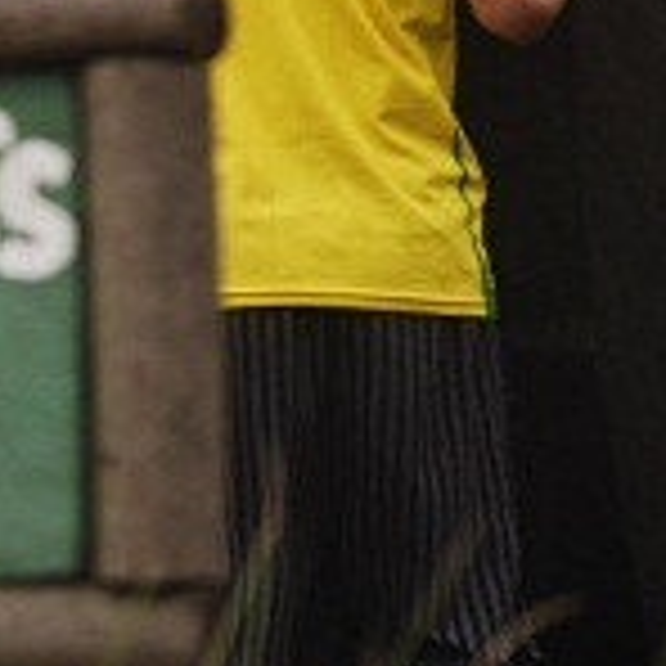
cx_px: -688
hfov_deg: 2.8
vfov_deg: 2.8
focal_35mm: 618
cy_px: 108
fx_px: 13452
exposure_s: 1/320
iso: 200
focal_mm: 112
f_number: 5.6
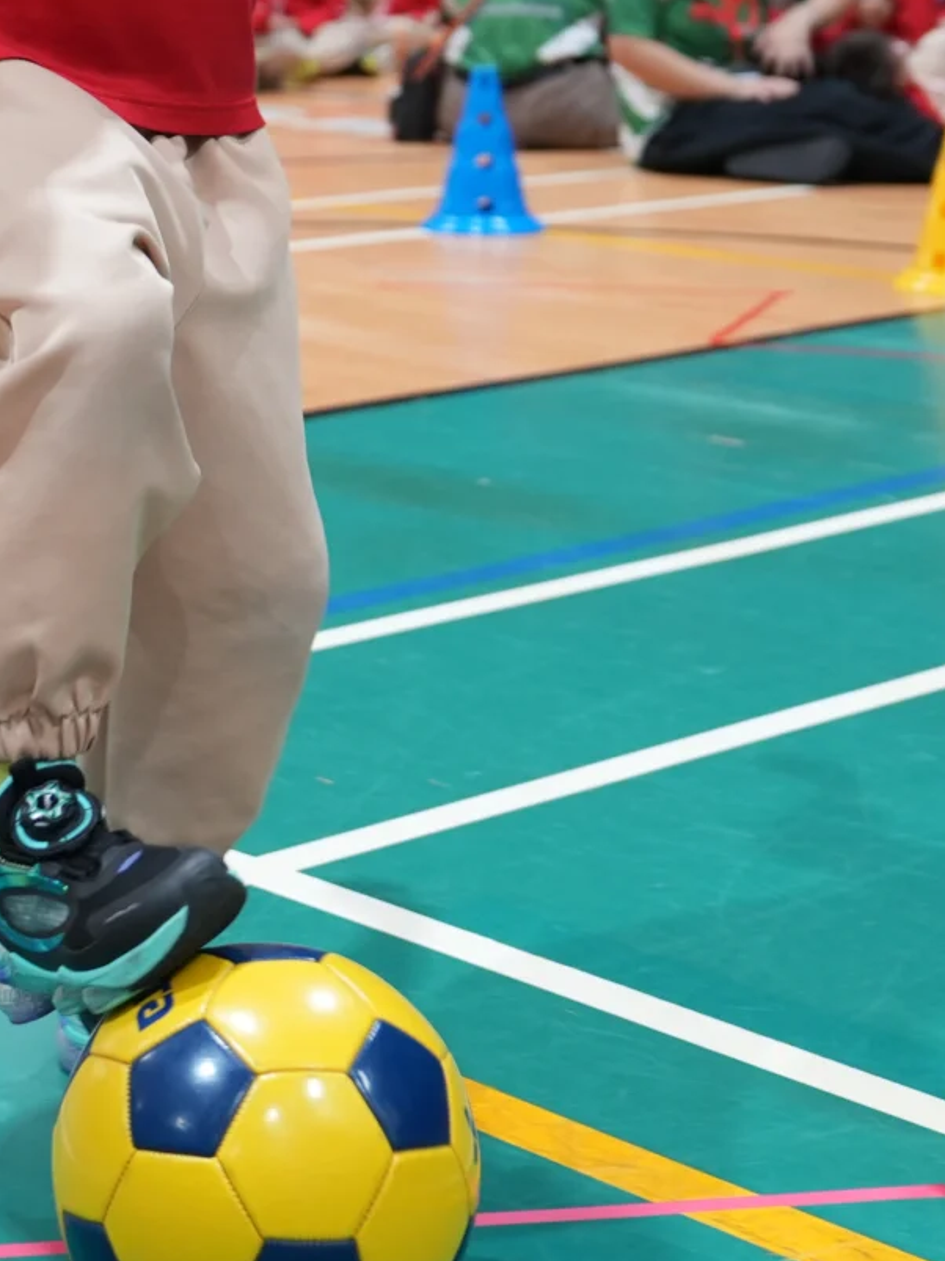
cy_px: -70
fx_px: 3350
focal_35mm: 92
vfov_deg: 20.5
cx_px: 138
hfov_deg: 15.9
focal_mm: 30
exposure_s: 1/100
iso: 640
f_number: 2.8
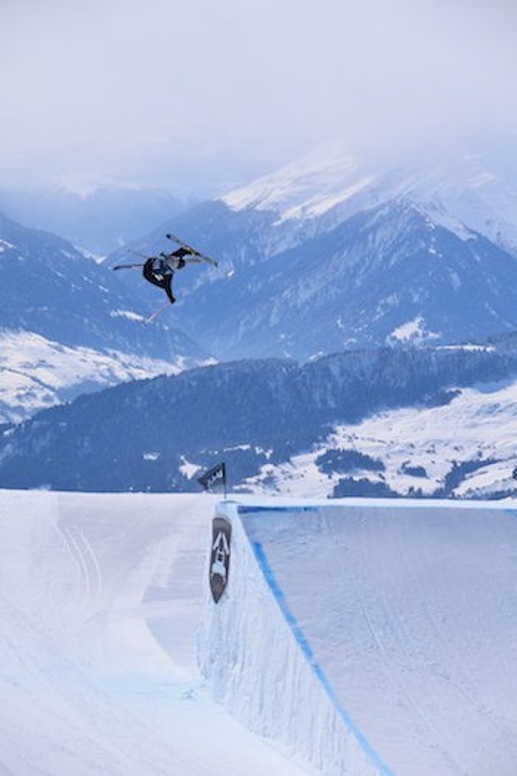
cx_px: 258
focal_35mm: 135
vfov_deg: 15.2
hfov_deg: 10.2
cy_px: 388
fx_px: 2908
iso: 250
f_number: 8
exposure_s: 1/2000
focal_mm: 90
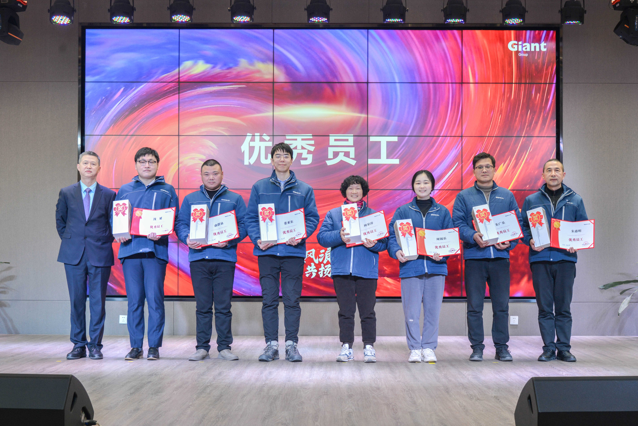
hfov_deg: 48.4
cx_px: 319
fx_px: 709
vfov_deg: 33.4
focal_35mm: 40
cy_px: 213
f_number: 5.6
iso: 360
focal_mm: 40
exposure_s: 1/100
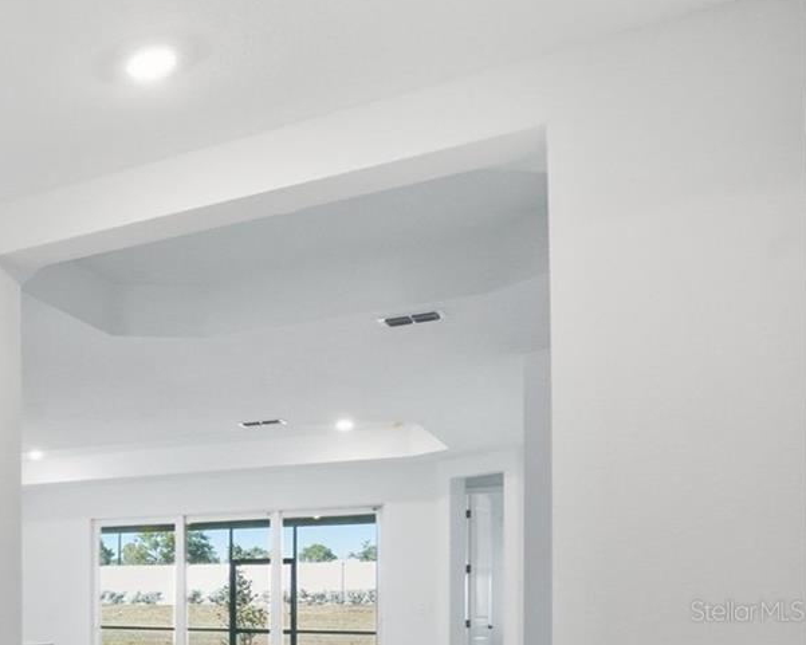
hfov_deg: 32.8
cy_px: 610
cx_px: -263
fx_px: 954
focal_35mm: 40
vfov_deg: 34.7
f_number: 8
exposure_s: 1/500
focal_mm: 16
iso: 1600
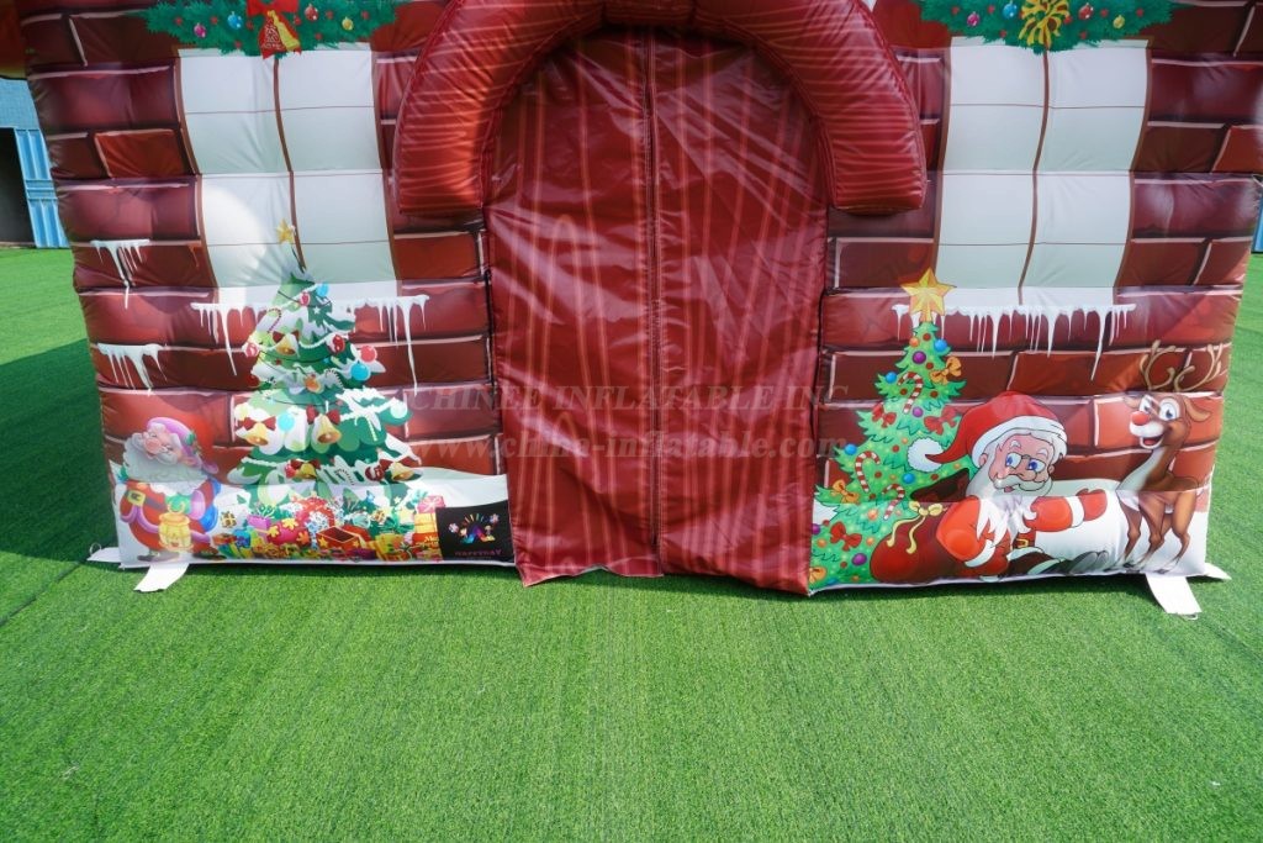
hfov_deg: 73.7
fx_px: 842
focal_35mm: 24
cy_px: 422
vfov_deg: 53.1
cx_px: 632
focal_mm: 16
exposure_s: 1/125
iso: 100
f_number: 9
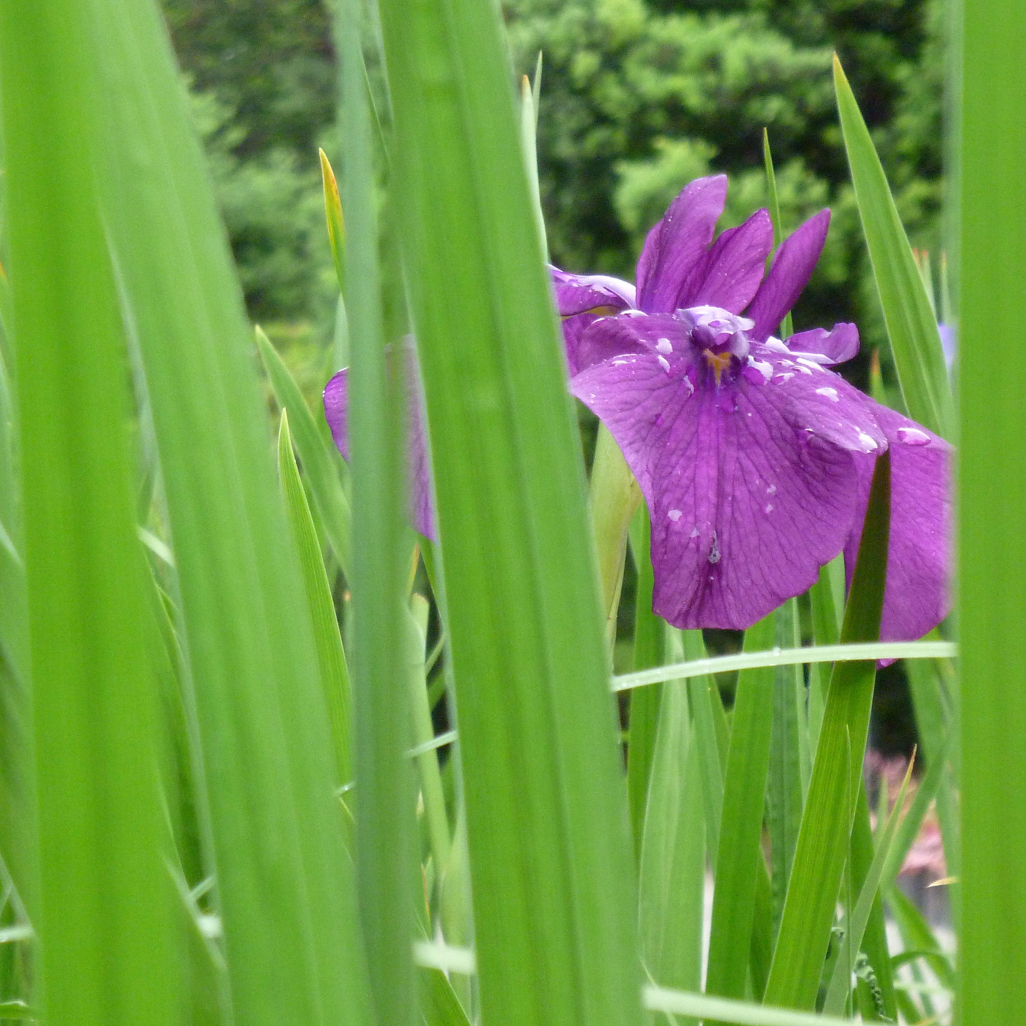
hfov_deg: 9.5
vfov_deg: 9.5
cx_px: 416
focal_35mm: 184
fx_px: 6170
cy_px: 513
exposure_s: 1/125
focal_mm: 21.5
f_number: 5.9
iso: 320
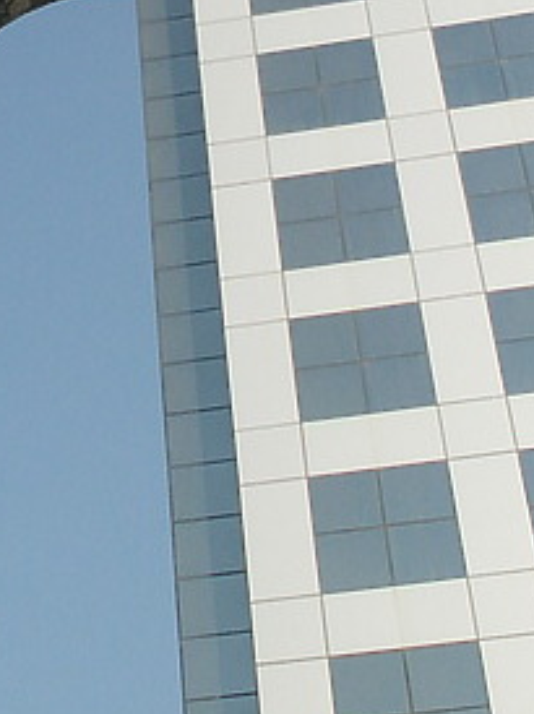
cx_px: -113
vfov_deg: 16.2
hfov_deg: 12.5
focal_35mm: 115
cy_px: -211
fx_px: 2369
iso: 64
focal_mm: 7.18
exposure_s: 1/250
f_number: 6.7
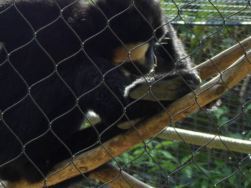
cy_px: 19
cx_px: 47
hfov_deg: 5.6
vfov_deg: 4.2
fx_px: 2544
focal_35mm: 351
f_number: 5.4
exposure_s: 1/90
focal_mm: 22.5
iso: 80
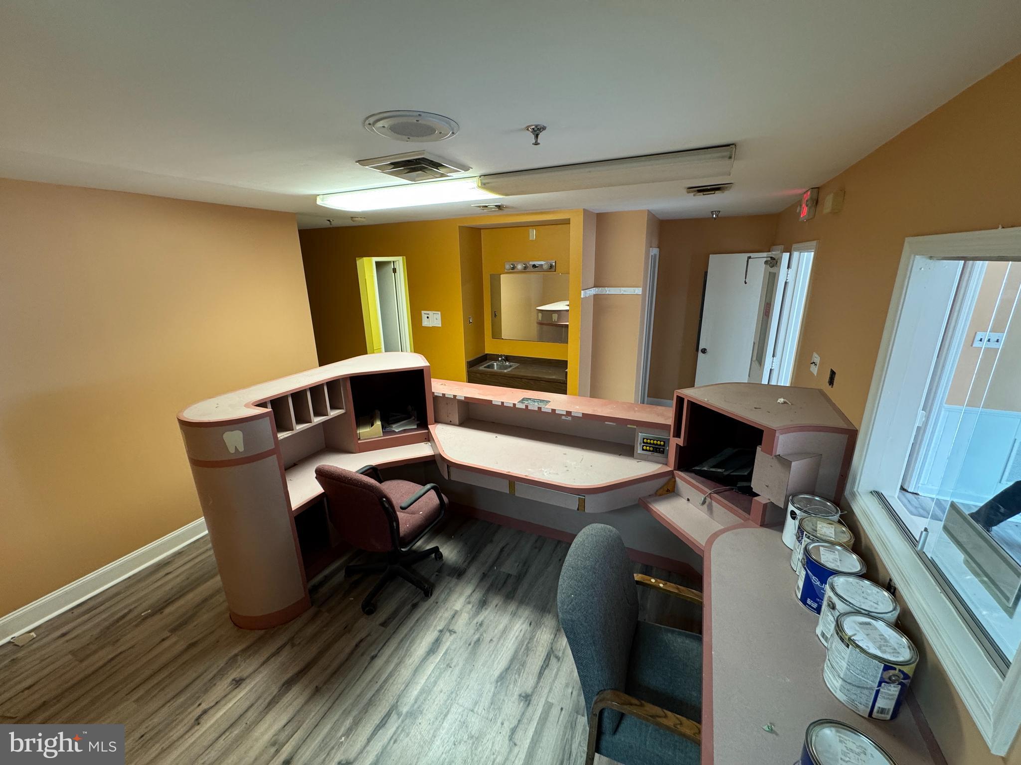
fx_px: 413
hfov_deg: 102.1
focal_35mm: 14
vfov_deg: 85.7
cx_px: 510
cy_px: 382
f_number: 2.2
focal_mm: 2.22
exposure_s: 1/60
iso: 200
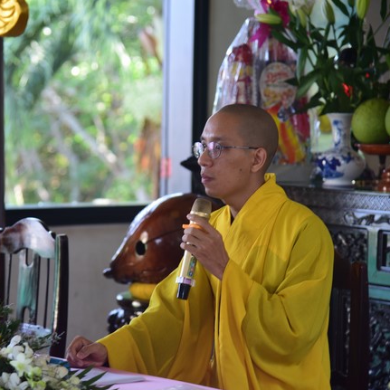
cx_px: 123
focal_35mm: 154
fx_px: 1963
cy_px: 195
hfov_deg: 11.3
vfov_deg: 11.3
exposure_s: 1/50
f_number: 4.5
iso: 250
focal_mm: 120
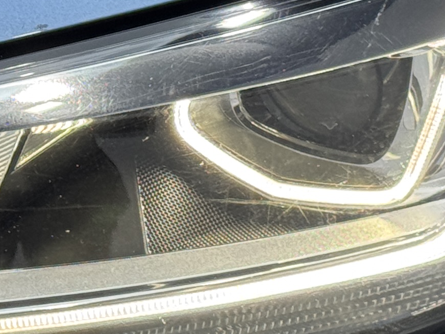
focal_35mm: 222
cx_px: 74
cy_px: 142
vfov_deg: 6.7
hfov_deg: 8.9
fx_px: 2854
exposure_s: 1/151
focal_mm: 6.76
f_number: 1.78
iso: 50
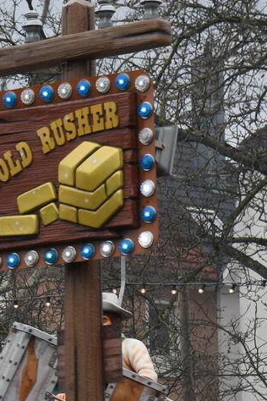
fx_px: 2959
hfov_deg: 5.1
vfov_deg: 7.7
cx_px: -215
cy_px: 261
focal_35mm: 266
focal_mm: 70
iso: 400
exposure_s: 1/400
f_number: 5
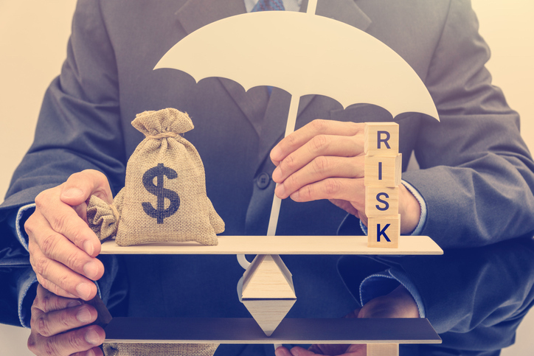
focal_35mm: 65
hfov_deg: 31.0
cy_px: 178
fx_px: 964
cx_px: 267
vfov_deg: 20.9
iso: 250
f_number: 8
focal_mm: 65
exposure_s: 1/1.25
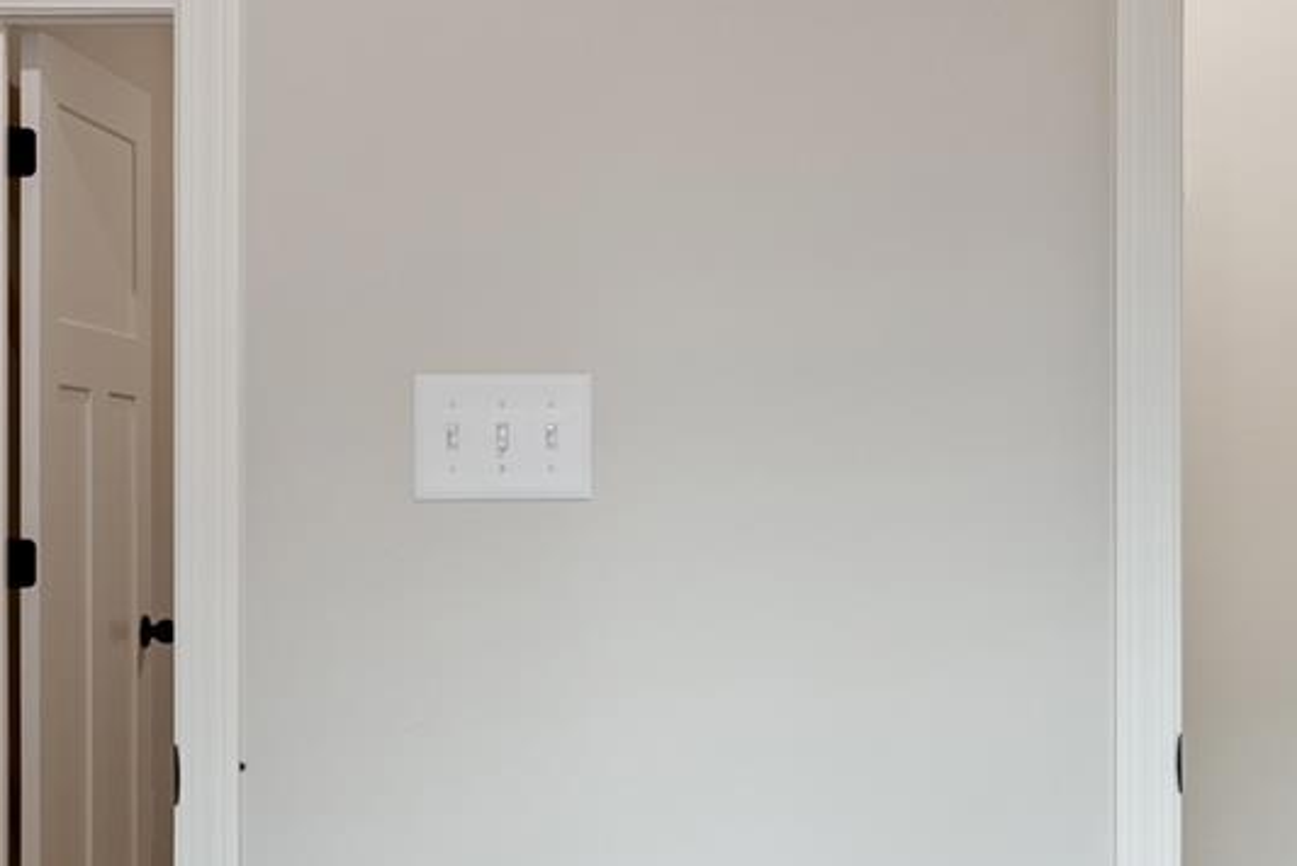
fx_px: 2703
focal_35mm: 75
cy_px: 589
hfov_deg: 26.9
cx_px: 779
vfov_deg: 18.1
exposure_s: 1/3
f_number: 9
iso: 250
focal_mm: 16
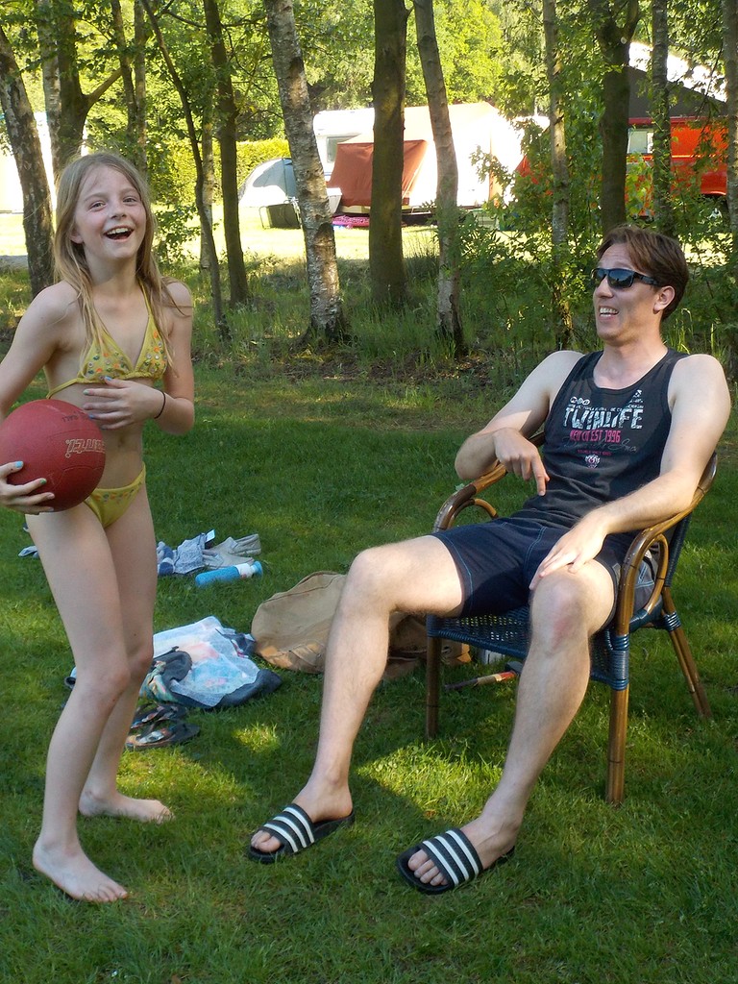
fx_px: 1336
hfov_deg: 30.9
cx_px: 369
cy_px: 492
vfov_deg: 40.4
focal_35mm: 47
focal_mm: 6.4
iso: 250
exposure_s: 1/250
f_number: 4.2
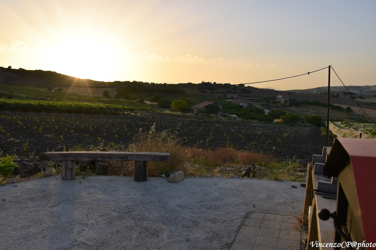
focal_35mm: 27
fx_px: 282
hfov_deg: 67.4
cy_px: 125
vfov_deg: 47.9
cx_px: 188
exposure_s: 1/500
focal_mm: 18
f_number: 8
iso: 200
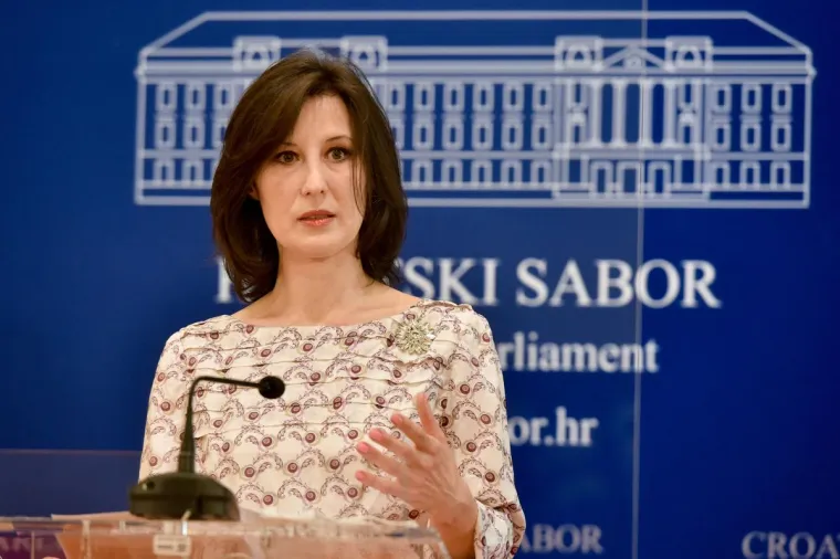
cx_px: 420
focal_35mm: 175
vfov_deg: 7.8
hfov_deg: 11.8
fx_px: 4081
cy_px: 280
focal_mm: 175
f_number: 4
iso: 1600
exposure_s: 1/160
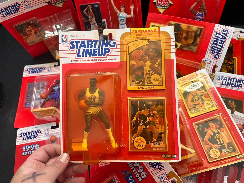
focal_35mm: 26
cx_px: 122
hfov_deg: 67.3
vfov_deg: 53.1
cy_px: 92
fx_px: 183
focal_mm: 5.7
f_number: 1.5
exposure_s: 1/60
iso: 125
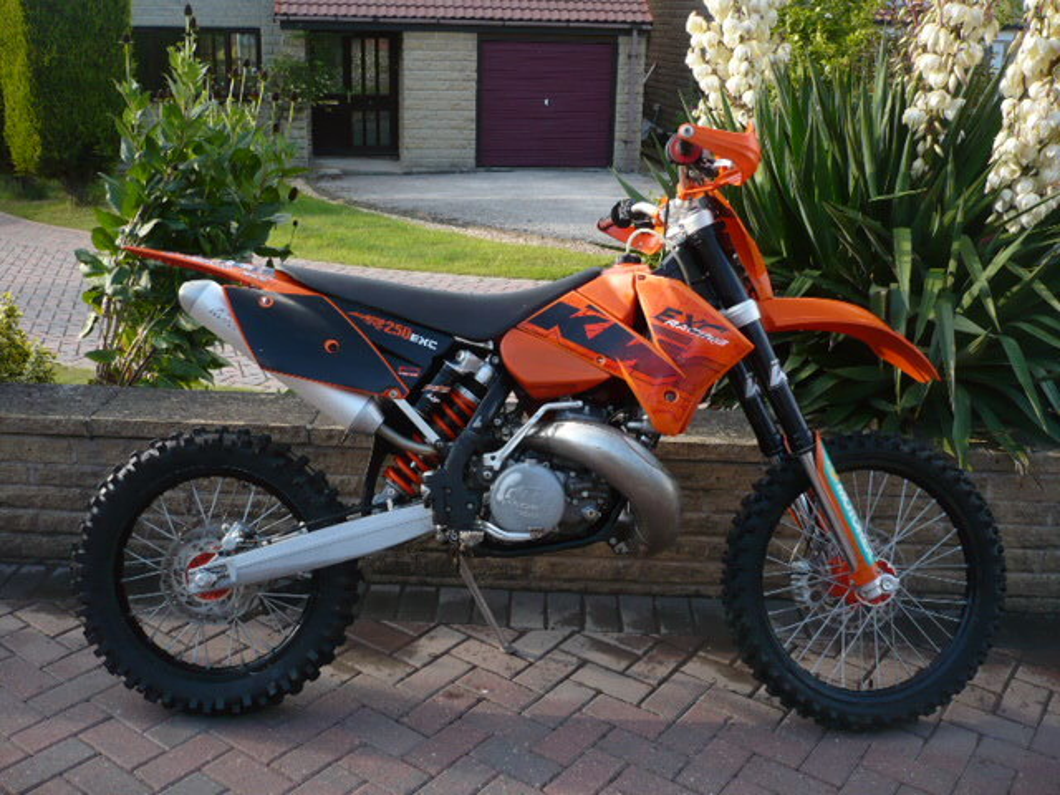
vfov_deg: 40.7
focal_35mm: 35
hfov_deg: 52.6
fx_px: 1072
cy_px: 398
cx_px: 530
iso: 100
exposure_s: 1/160
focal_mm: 5.8
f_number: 2.8
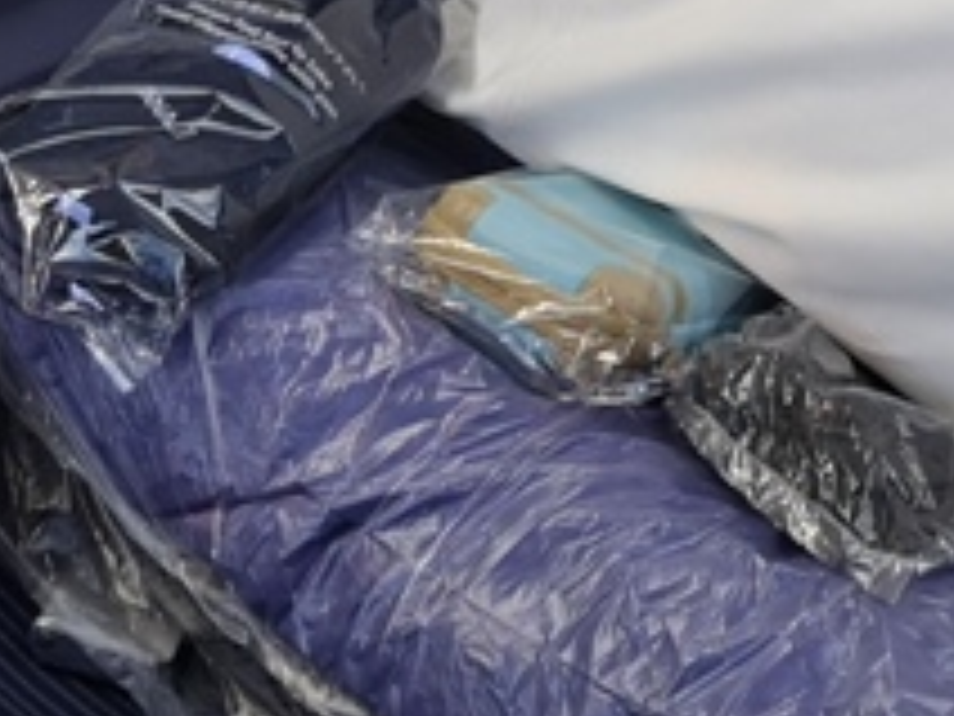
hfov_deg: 19.1
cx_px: 243
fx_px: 2811
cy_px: 95
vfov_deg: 14.4
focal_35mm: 102
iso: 400
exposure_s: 1/25
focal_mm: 3.95
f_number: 1.8
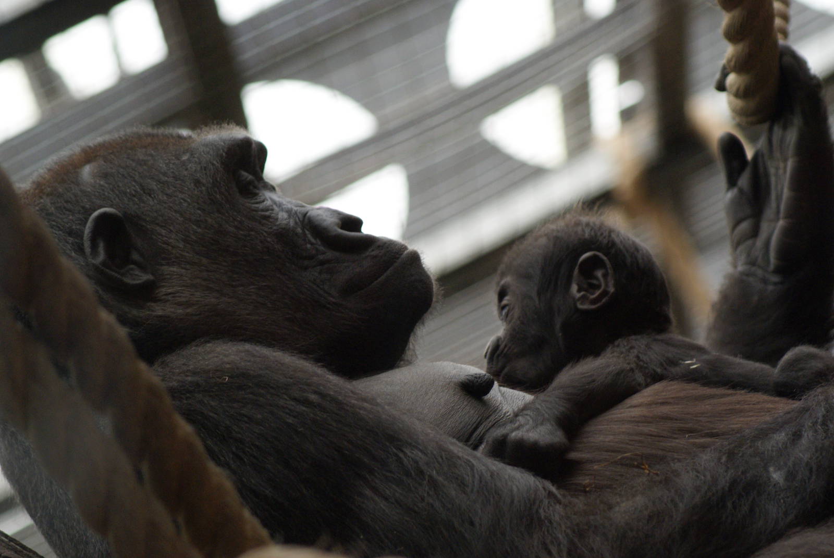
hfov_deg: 9.1
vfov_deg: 6.1
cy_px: 279
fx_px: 5219
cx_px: 417
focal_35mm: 225
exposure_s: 1/60
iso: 400
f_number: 5.6
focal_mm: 150
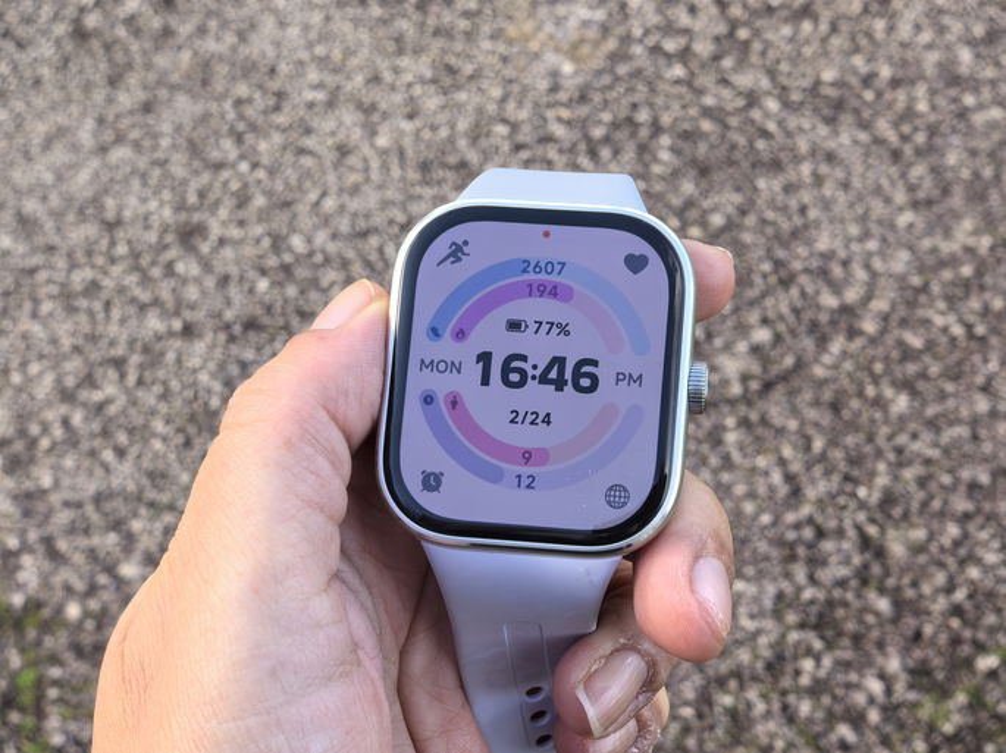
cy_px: 376
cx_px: 503
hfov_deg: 35.6
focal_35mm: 54
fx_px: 1569
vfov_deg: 27.0
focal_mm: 8.5
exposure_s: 1/120
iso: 100
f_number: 4
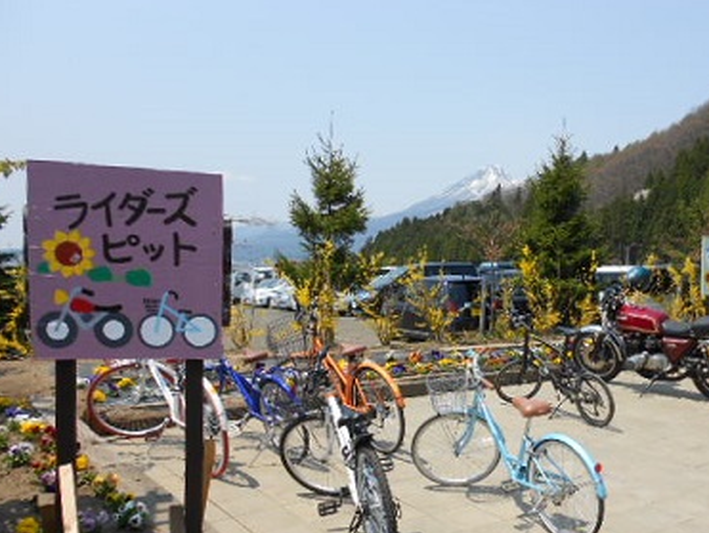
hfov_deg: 51.9
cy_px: 354
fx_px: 718
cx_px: 451
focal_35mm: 35
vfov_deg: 40.3
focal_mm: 4.6
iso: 80
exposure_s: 1/1000
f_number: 3.2
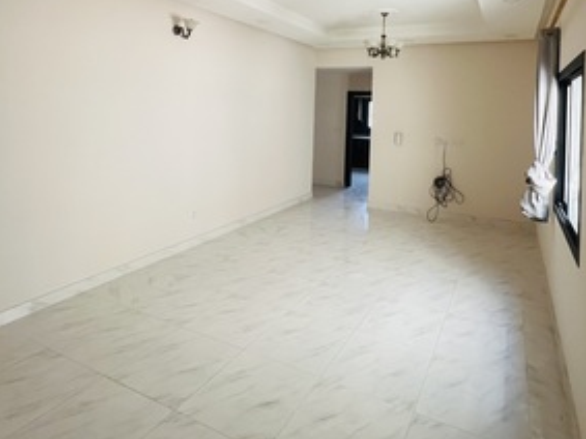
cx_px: 339
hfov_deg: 78.5
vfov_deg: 59.5
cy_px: 103
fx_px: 355
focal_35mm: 21
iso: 250
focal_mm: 1.57
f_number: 1.8
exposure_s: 1/63
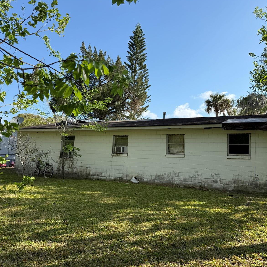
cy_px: 135
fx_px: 253
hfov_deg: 55.4
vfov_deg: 55.6
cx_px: 153
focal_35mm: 29
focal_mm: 6.76
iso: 80
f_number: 1.78
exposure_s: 1/2907
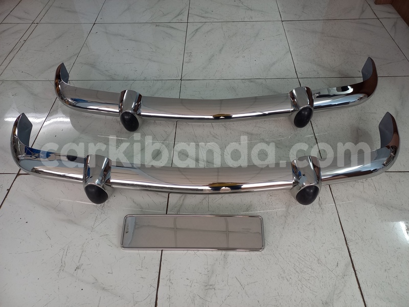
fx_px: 295
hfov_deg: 69.4
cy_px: 154
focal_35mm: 25
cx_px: 204
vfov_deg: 54.9
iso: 250
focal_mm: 4.65
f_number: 1.8
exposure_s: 1/33.3
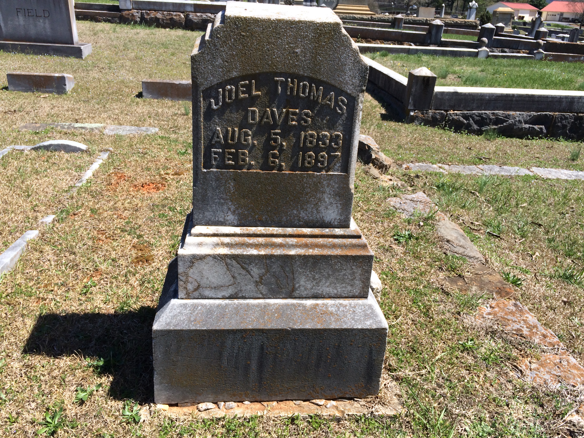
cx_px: 292
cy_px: 219
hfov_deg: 61.7
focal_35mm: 29
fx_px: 489
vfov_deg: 48.2
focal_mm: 4.15
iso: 32
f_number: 2.2
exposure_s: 1/1244
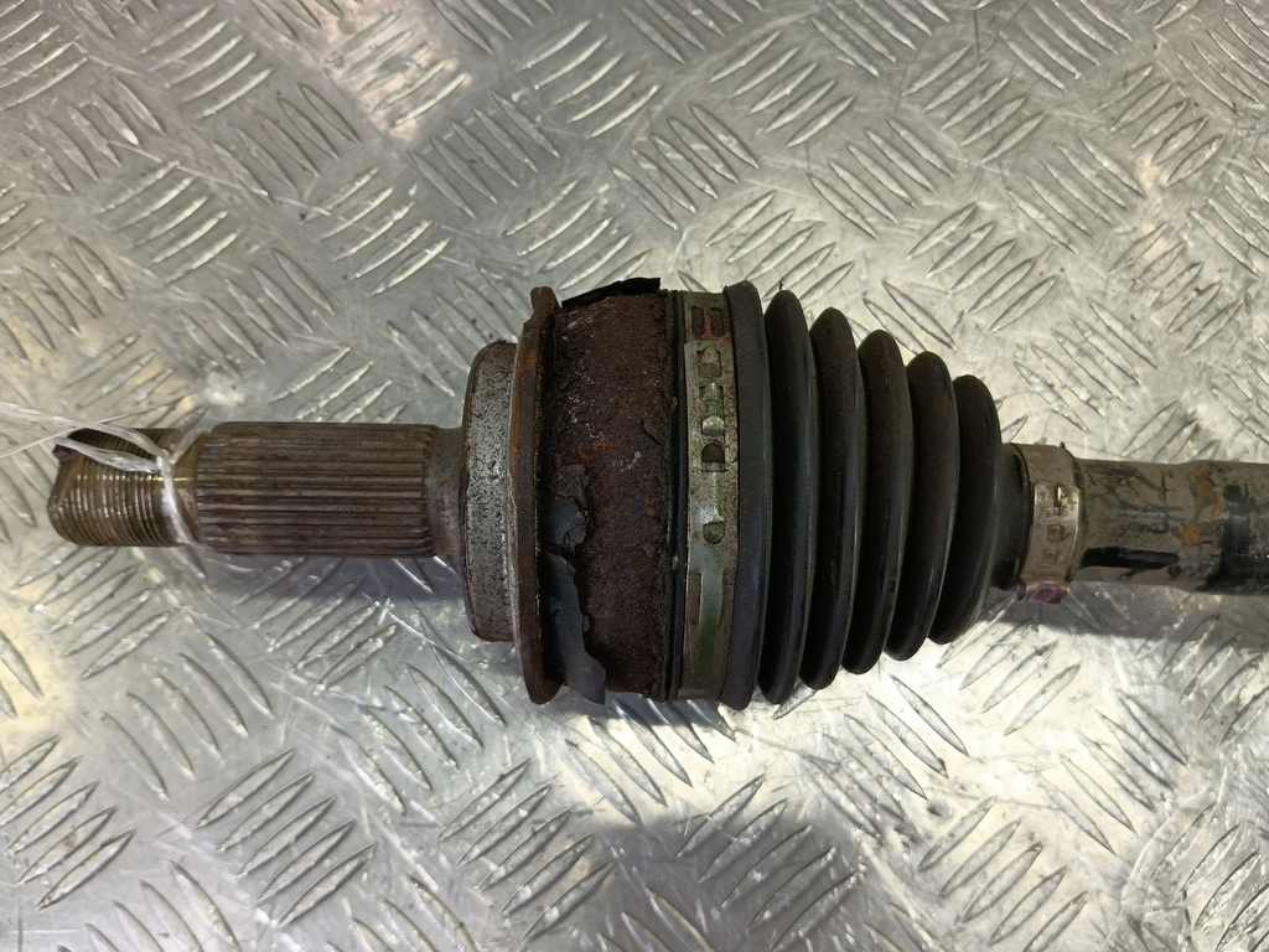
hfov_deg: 73.9
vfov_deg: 58.9
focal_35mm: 23
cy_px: 476
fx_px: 843
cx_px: 634
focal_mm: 4.11
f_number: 1.6
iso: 106
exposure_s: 1/50
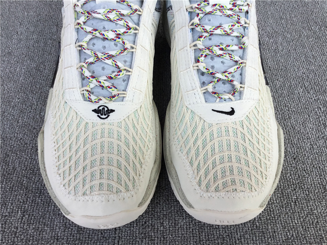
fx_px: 293
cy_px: 122
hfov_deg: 58.4
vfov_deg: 45.4
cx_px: 164
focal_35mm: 31
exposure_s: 1/500
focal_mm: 3.3
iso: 25
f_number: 2.4
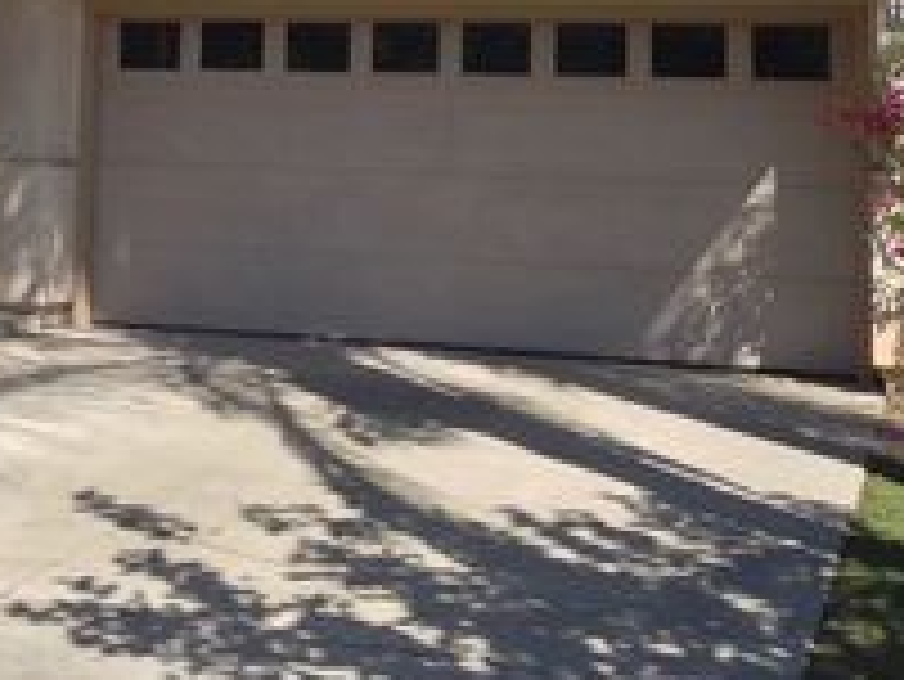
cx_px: 139
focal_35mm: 82
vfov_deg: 17.3
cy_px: -110
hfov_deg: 23.4
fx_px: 2143
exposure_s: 1/968
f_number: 2.4
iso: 50
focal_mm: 4.12
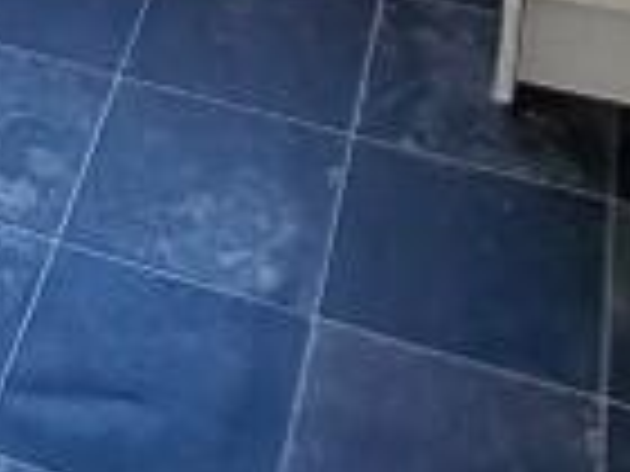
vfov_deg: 12.5
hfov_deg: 18.7
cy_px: -638
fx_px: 1729
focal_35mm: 95
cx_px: -252
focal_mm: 1.74
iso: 50
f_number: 2.2
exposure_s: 1/100
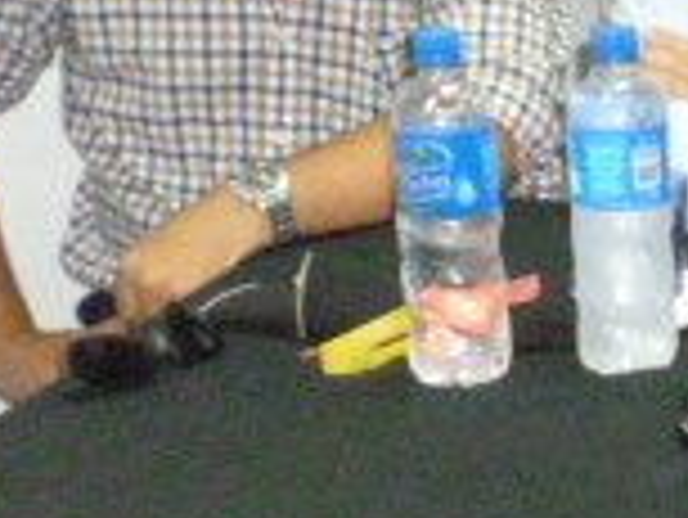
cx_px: 1160
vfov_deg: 12.7
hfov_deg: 15.0
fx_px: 2327
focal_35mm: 117
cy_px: 365
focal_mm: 5
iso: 1000
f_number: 3.1
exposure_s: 1/60
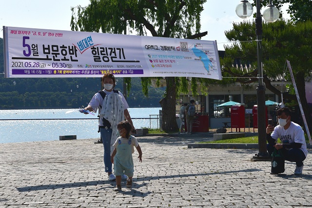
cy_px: 104
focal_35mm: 60
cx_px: 156
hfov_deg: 33.4
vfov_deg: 22.6
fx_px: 520
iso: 1000
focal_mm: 60
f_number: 11
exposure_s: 1/2000
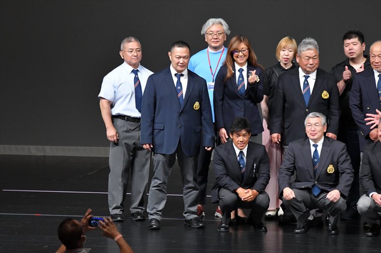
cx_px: 190
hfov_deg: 7.6
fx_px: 2856
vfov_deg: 5.1
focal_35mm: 270
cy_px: 126
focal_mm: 180
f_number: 5.6
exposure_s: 1/400
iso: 4000
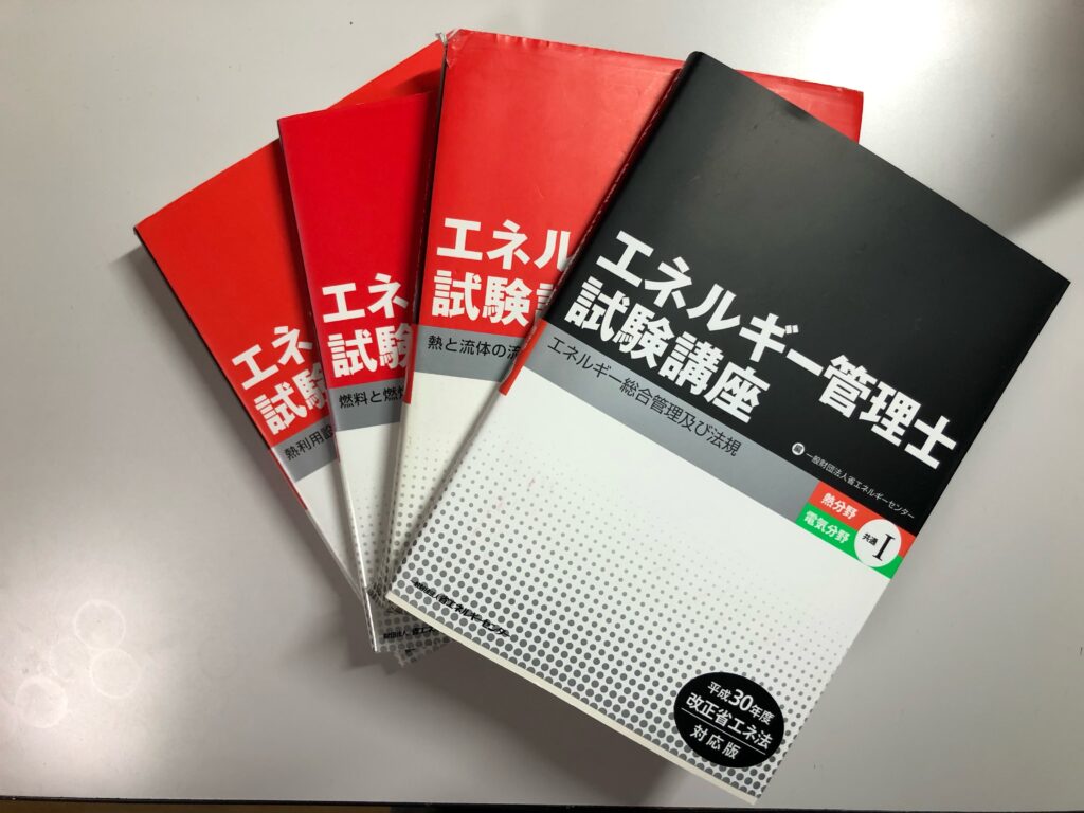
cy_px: 406
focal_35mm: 28
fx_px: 877
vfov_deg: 49.7
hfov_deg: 63.4
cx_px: 542
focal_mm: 3.99
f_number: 1.8
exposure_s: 1/30
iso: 32
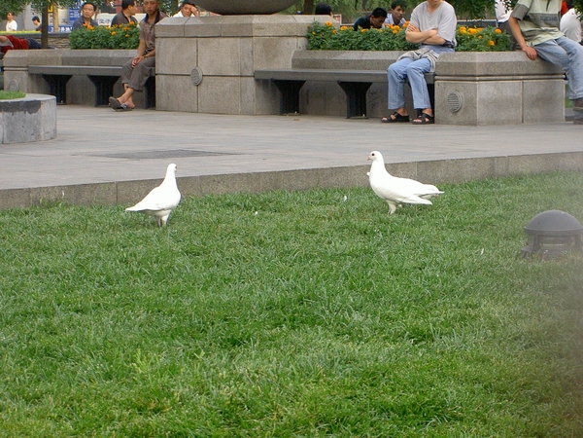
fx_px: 1954
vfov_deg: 12.8
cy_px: 219
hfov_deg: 17.0
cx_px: 292
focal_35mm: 116
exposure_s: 1/125
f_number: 4.9
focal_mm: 24
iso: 200
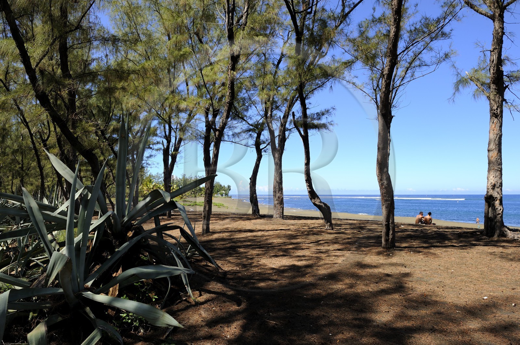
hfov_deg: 73.8
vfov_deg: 53.1
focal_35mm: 24
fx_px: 346
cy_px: 172
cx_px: 260
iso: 200
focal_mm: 24
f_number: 10
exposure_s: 1/160
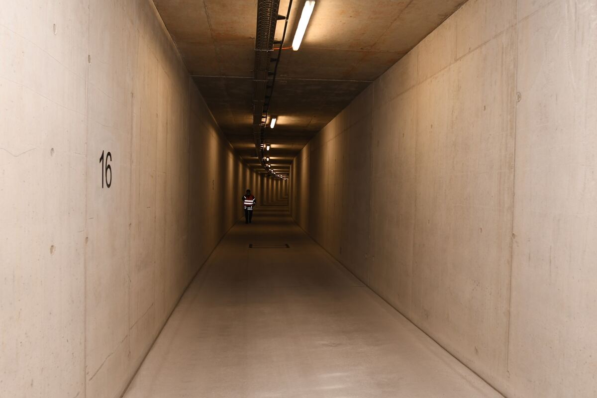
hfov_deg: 61.9
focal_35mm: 30
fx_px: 497
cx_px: 298
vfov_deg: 43.6
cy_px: 199
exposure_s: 1/60
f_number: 4
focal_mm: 20
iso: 400
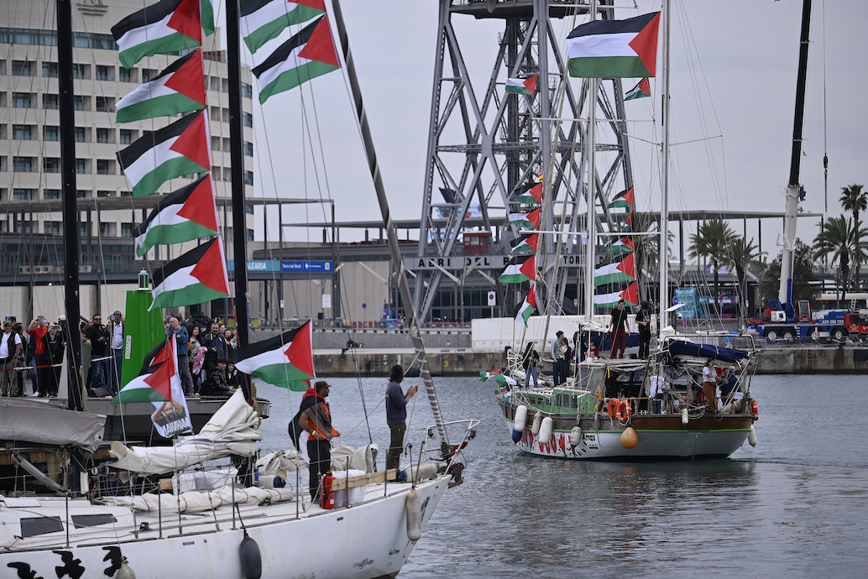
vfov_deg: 7.9
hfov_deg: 11.8
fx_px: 4196
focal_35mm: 174
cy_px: 295
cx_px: 413
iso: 125
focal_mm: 150
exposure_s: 1/2500
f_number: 2.8
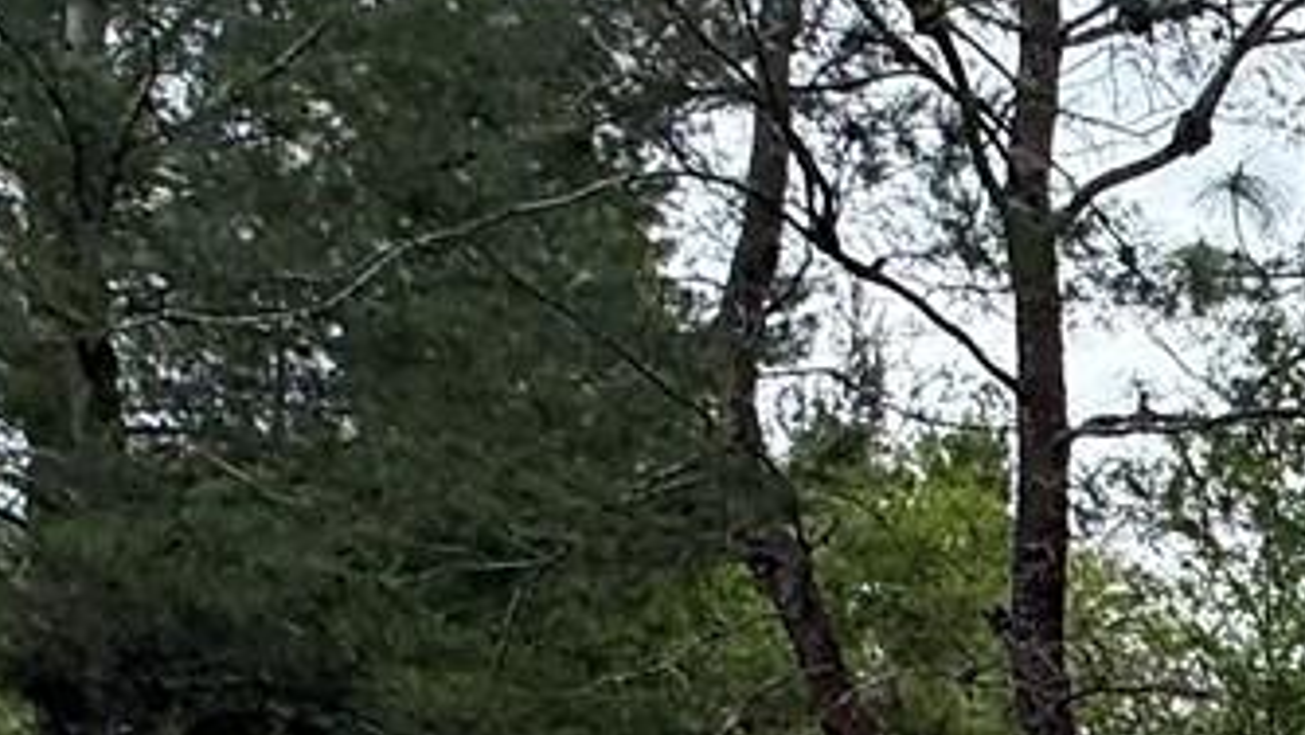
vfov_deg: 13.6
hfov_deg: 22.7
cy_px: 1552
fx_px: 2526
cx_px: 2040
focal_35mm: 73
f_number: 2.2
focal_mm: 2.22
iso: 50
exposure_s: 1/535
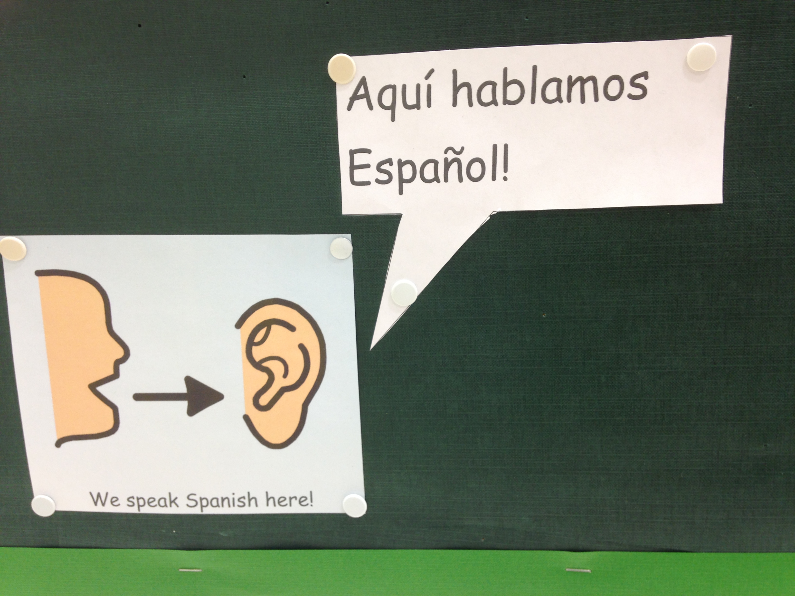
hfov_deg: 55.4
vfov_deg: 42.9
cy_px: 298
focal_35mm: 33
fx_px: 758
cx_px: 398
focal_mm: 4.12
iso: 50
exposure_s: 1/20
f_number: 2.4
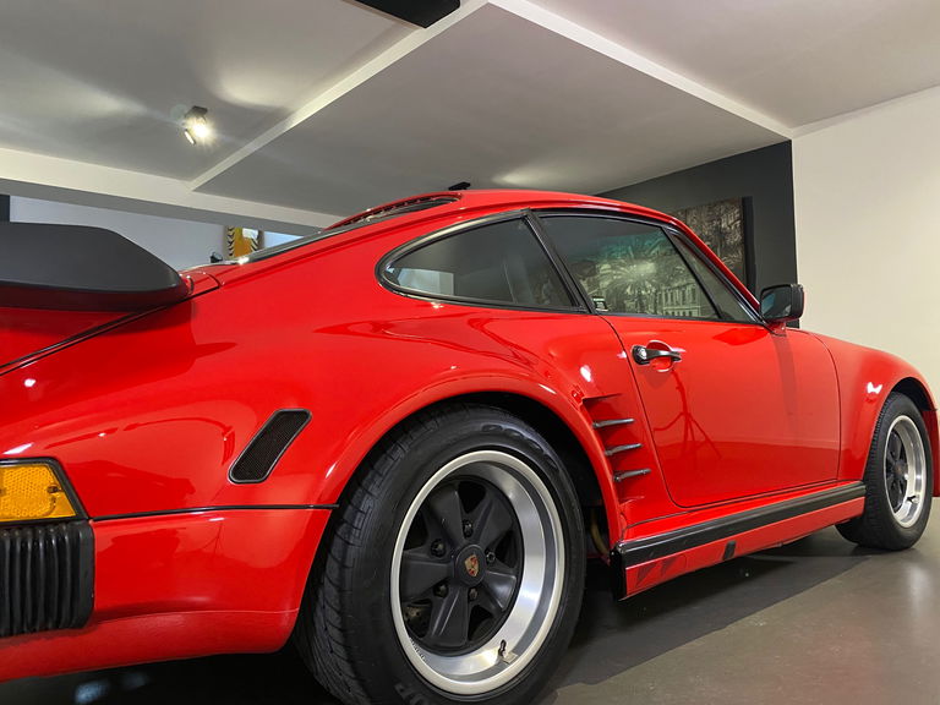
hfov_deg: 67.3
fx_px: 706
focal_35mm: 26
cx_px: 470
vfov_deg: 53.1
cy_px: 352
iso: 500
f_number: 1.8
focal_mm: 4.25
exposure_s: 1/42
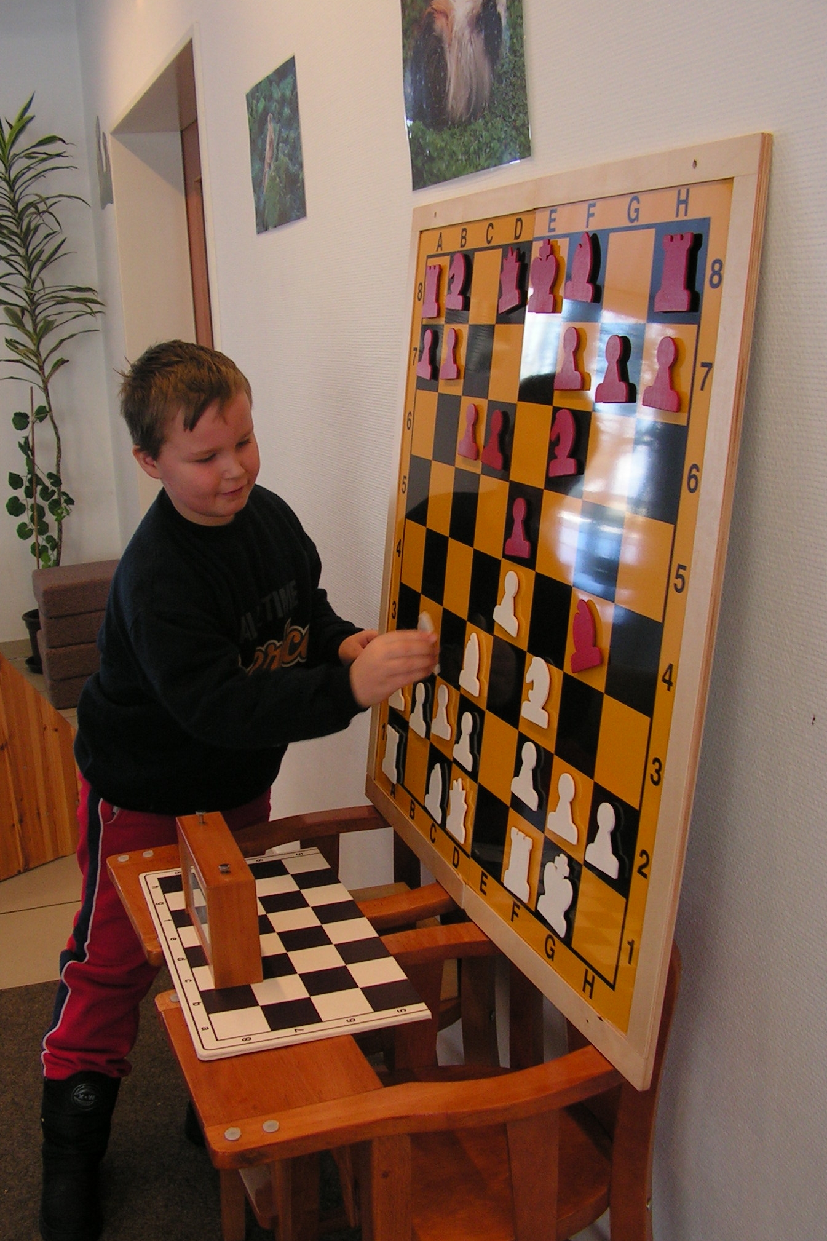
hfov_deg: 35.0
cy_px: 622
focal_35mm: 38
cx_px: 369
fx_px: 1310
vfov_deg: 50.7
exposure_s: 1/40
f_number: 3.2
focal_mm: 6
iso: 100
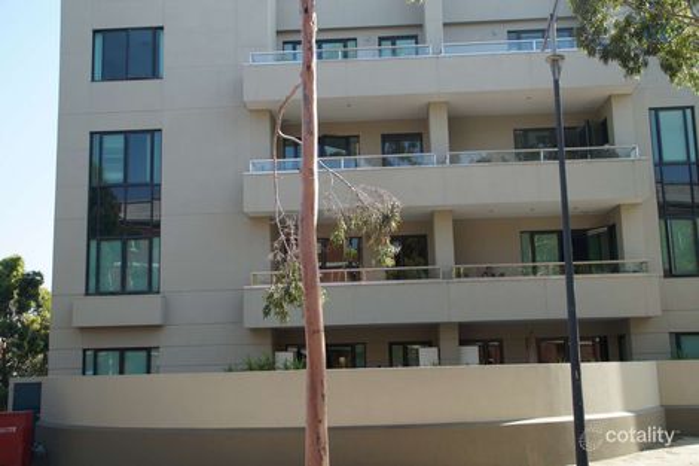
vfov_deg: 36.8
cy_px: 233
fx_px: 699
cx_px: 350
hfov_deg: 53.1
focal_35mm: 36
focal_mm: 24
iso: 100
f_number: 4.5
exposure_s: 1/320
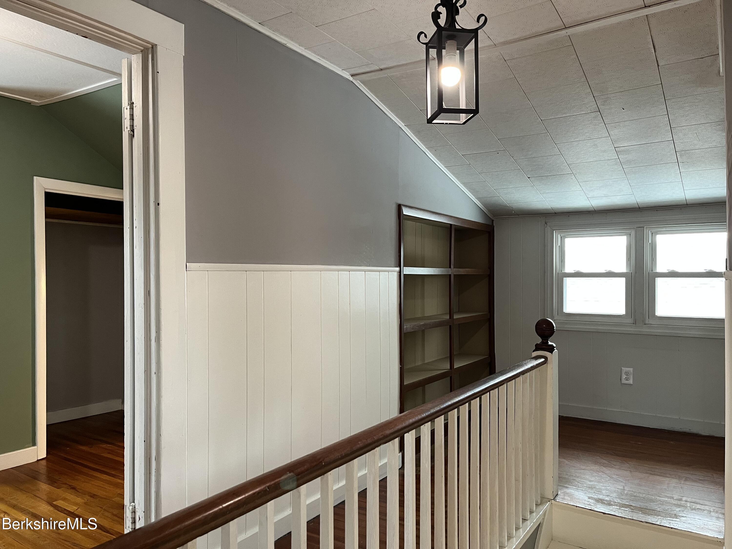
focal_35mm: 26
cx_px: 366
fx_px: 550
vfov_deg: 53.1
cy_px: 274
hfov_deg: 67.3
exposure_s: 1/60
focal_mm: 5.1
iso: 200
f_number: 1.6
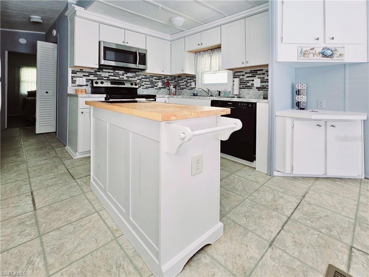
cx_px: 184
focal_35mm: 13
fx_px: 139
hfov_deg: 106.2
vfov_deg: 89.9
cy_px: 138
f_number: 2.2
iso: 200
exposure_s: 1/77.5
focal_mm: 2.2
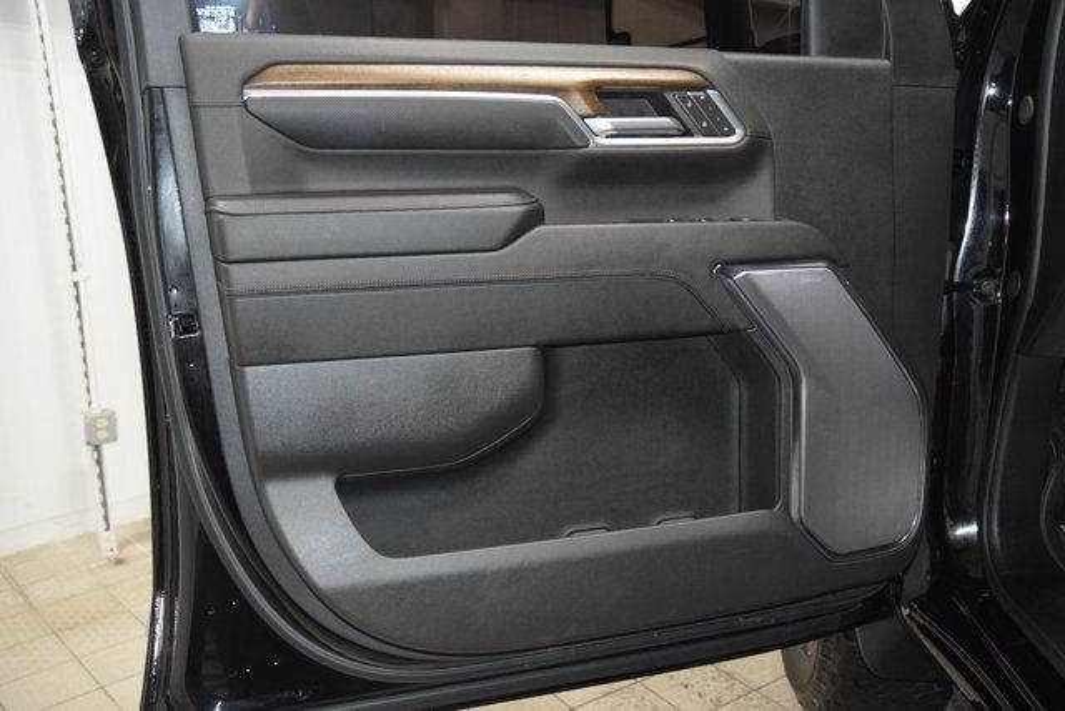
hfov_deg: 57.2
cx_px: 532
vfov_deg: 40.0
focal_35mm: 33
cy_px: 356
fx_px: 976
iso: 3200
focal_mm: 22
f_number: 3.5
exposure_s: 1/125
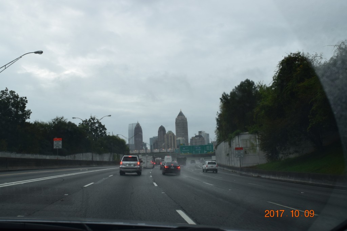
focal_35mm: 36
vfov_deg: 36.8
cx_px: 174
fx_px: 347
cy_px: 116
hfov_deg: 53.1
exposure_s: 1/250
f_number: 10
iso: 400
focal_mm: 24
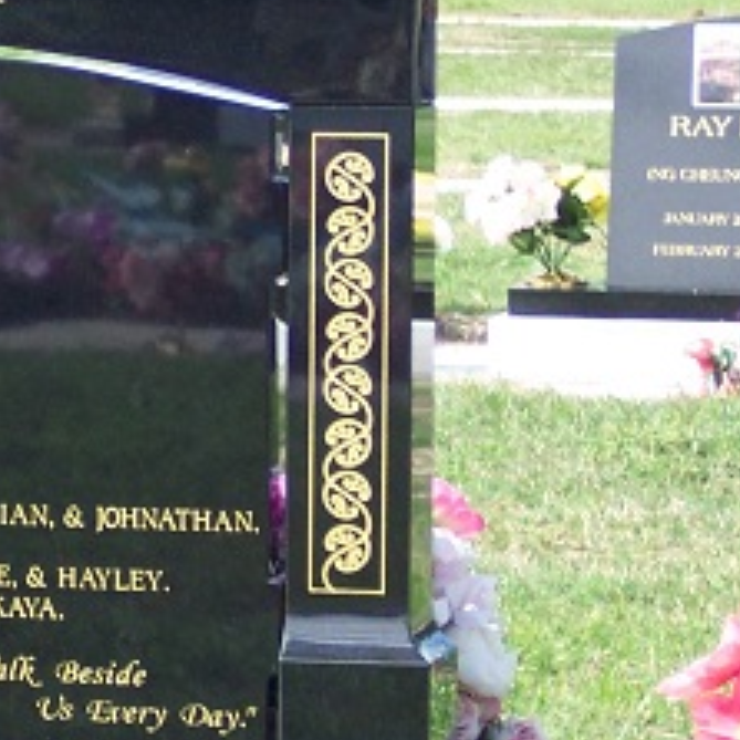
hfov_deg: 6.7
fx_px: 6312
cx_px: -123
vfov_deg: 6.7
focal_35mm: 261
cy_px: 451
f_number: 4.8
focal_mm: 24
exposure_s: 1/250
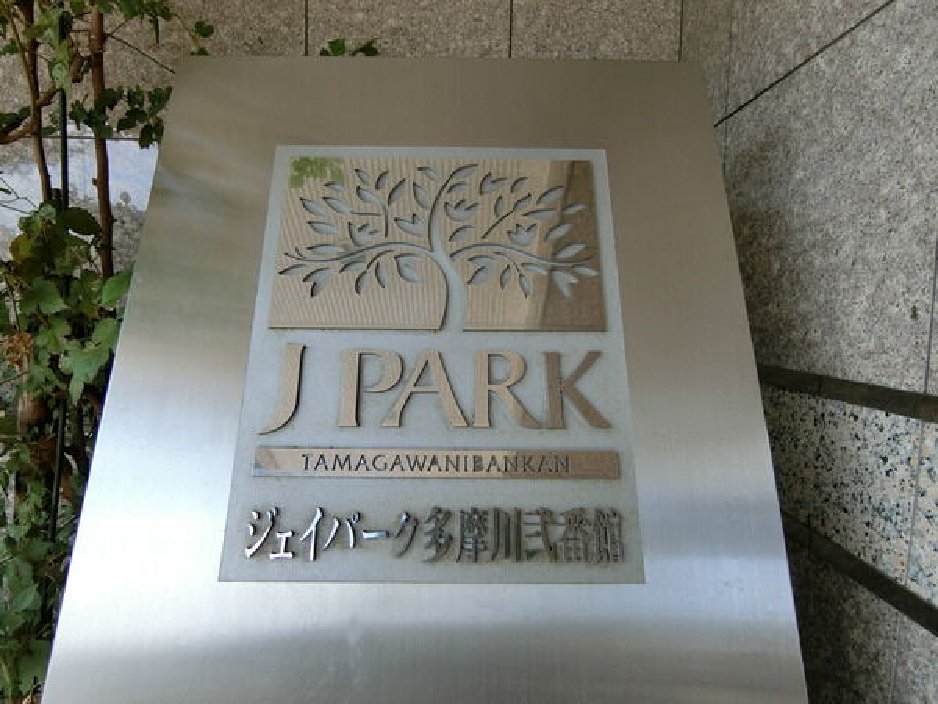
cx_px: 469
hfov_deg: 84.7
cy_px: 352
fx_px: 515
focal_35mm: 19
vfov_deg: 68.7
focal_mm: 4.06
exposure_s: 1/200
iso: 80
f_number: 2.7
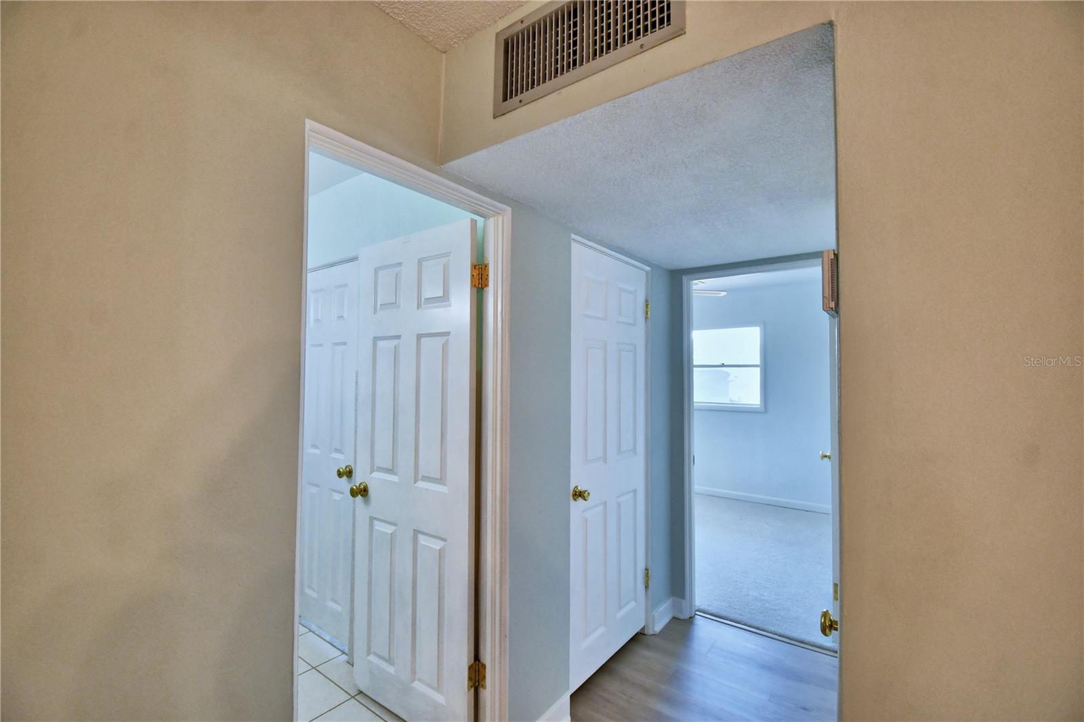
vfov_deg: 77.3
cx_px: 542
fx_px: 452
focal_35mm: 15
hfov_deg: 100.4
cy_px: 361
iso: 400
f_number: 4.5
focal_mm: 10
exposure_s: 1/60
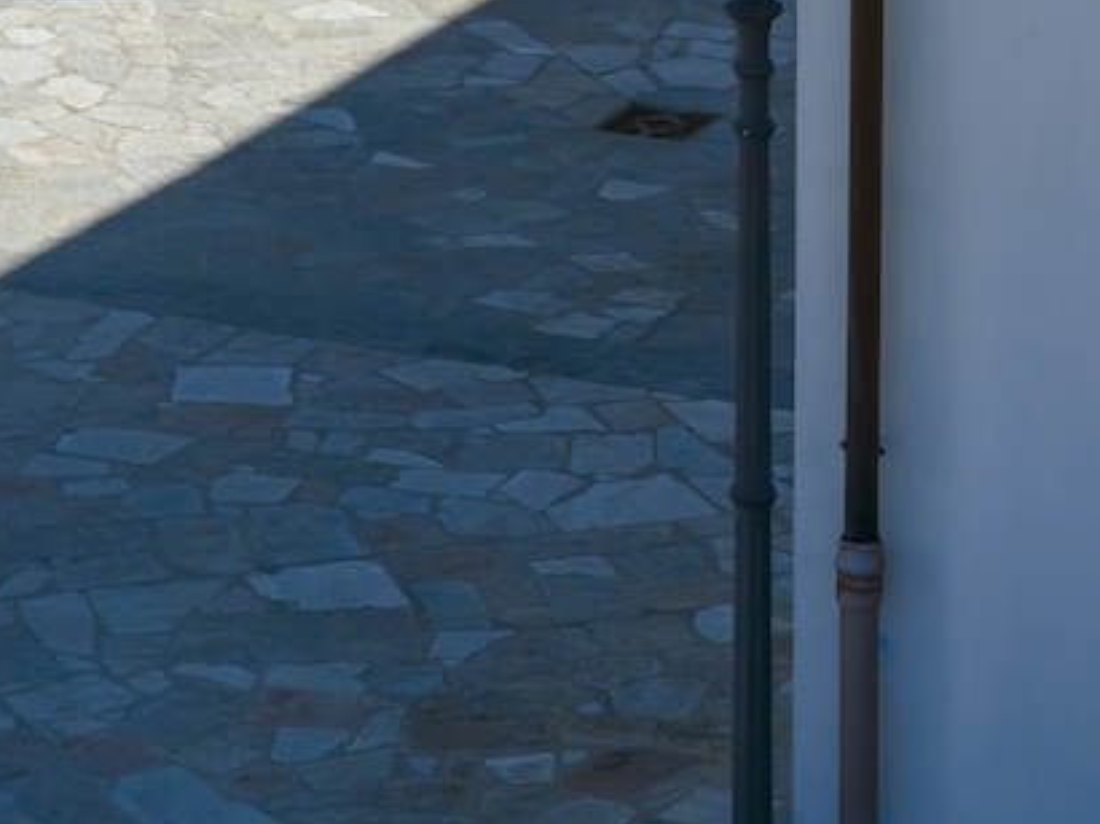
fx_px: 6511
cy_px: -86
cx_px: -266
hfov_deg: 9.5
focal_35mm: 205
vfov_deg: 7.2
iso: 320
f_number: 2.8
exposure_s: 1/200
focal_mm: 19.35
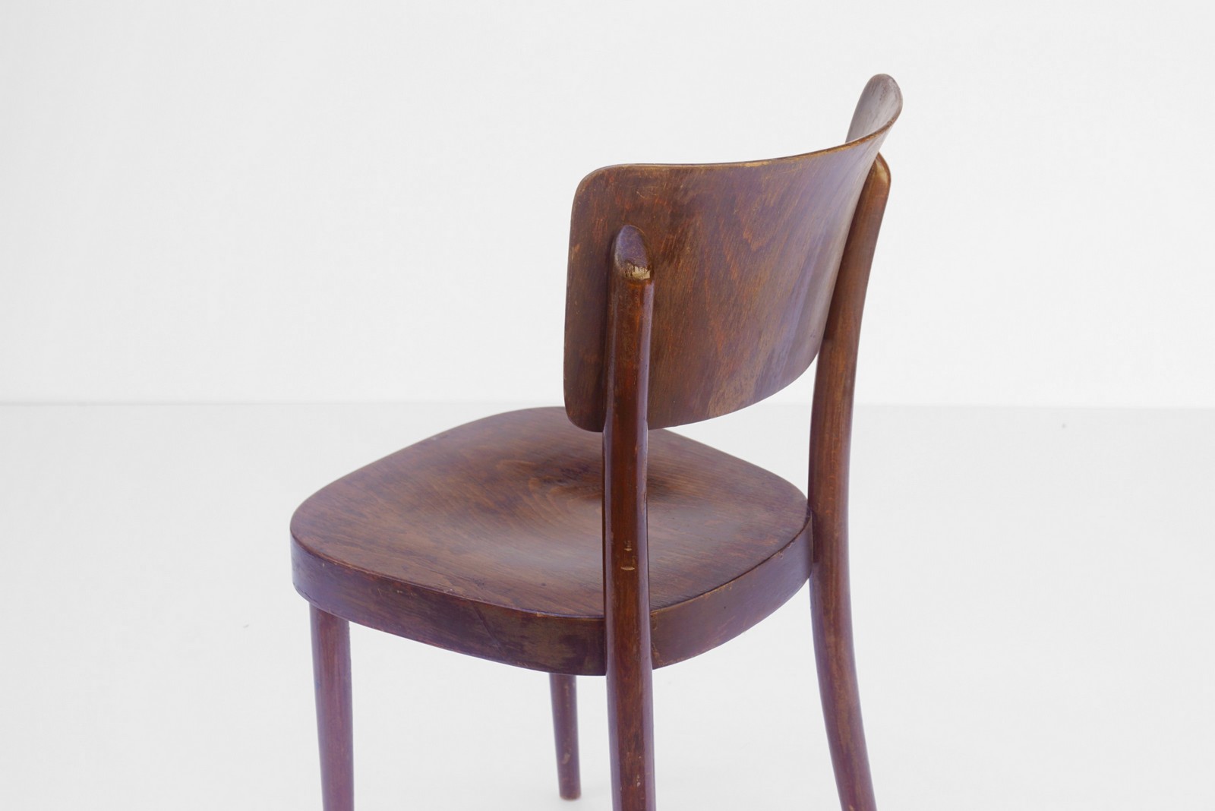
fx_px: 1772
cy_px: 406
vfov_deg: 25.8
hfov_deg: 37.8
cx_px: 608
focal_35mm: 52
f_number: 6.3
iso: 100
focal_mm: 35
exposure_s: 1/80
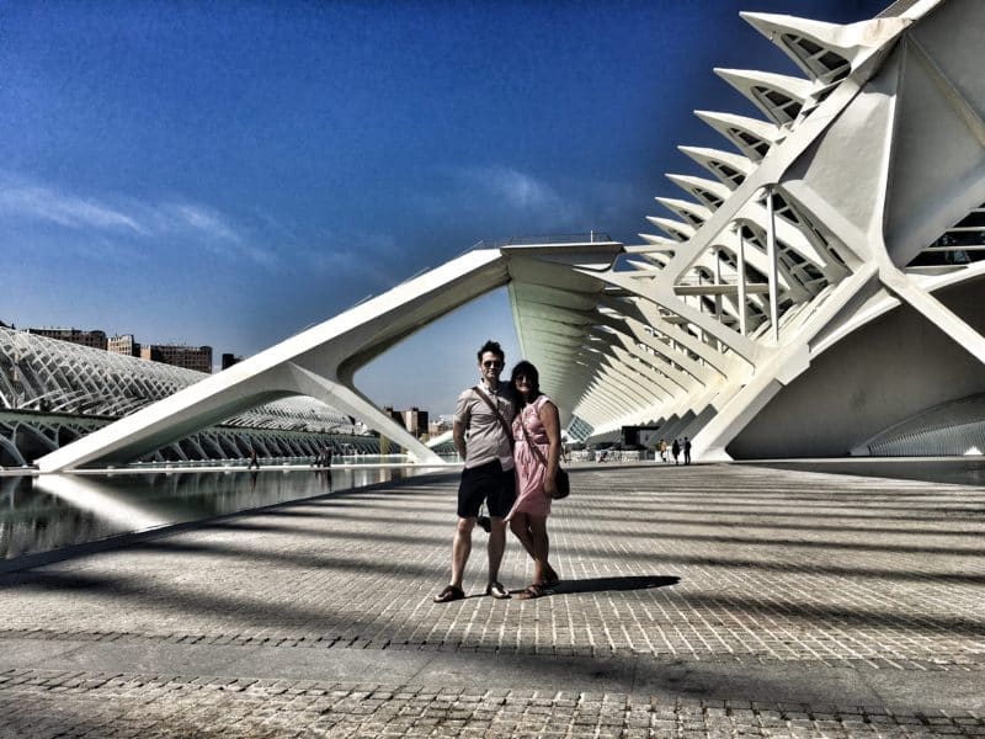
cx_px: 492
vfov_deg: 48.2
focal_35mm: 29
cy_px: 370
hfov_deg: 61.7
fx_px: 825
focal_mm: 4.15
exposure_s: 1/3497
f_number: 2.2
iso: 25
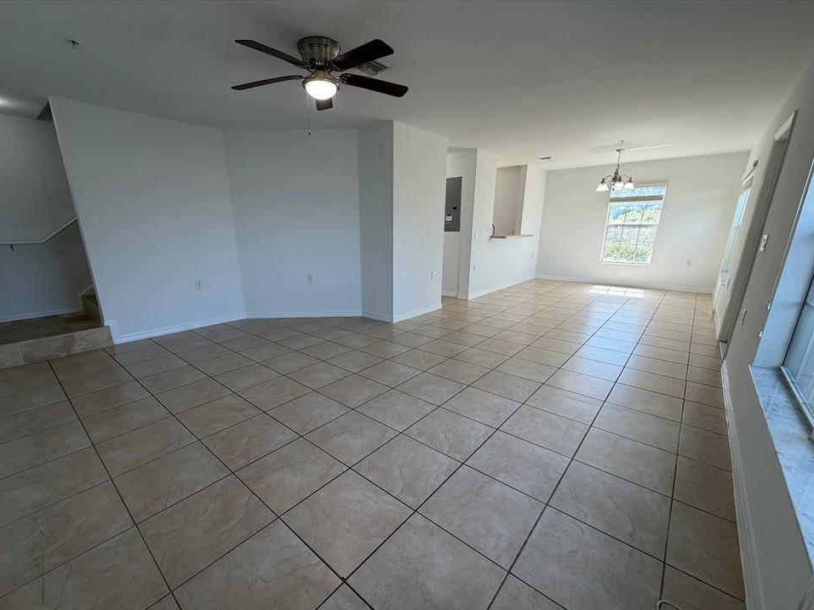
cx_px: 386
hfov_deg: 98.1
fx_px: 353
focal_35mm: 15
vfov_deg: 81.6
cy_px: 325
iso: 80
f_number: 2.2
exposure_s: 1/121
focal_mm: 2.22
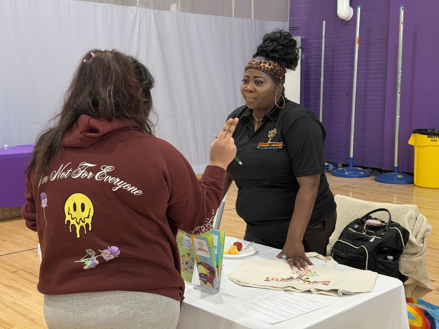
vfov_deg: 30.3
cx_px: 220
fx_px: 609
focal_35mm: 48
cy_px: 164
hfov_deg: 39.7
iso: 100
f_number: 1.78
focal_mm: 6.76
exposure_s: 1/60
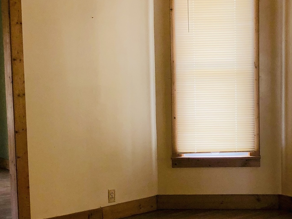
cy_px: 133
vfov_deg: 23.6
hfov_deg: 30.7
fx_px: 523
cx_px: 219
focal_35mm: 62
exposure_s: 1/37
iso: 20
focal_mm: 3.99
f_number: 1.8
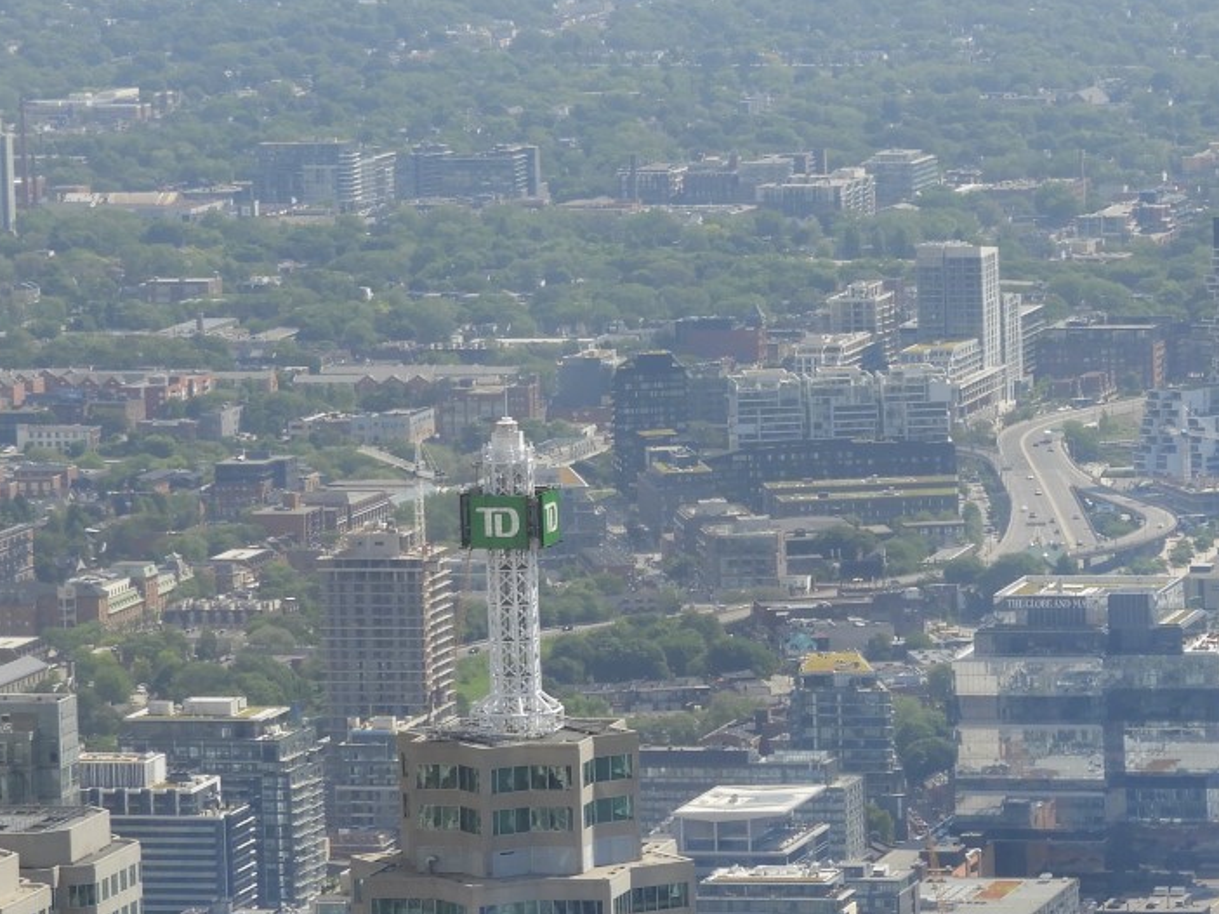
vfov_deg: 6.3
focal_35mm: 236
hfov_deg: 8.4
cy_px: 476
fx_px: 8308
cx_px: 917
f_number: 5
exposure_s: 1/160
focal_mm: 20.6
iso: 100
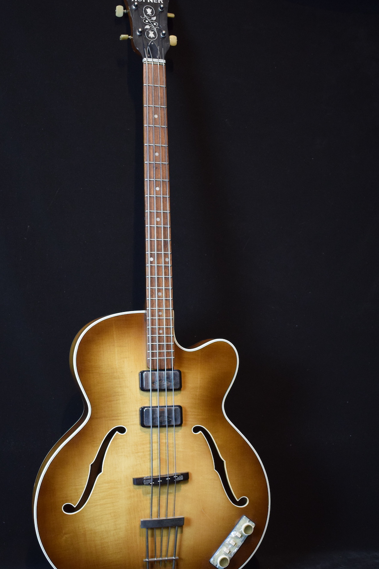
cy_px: 293
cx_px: 157
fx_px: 726
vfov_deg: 42.7
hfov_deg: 29.2
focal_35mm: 46
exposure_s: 1/30
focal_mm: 26
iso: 1800
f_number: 4
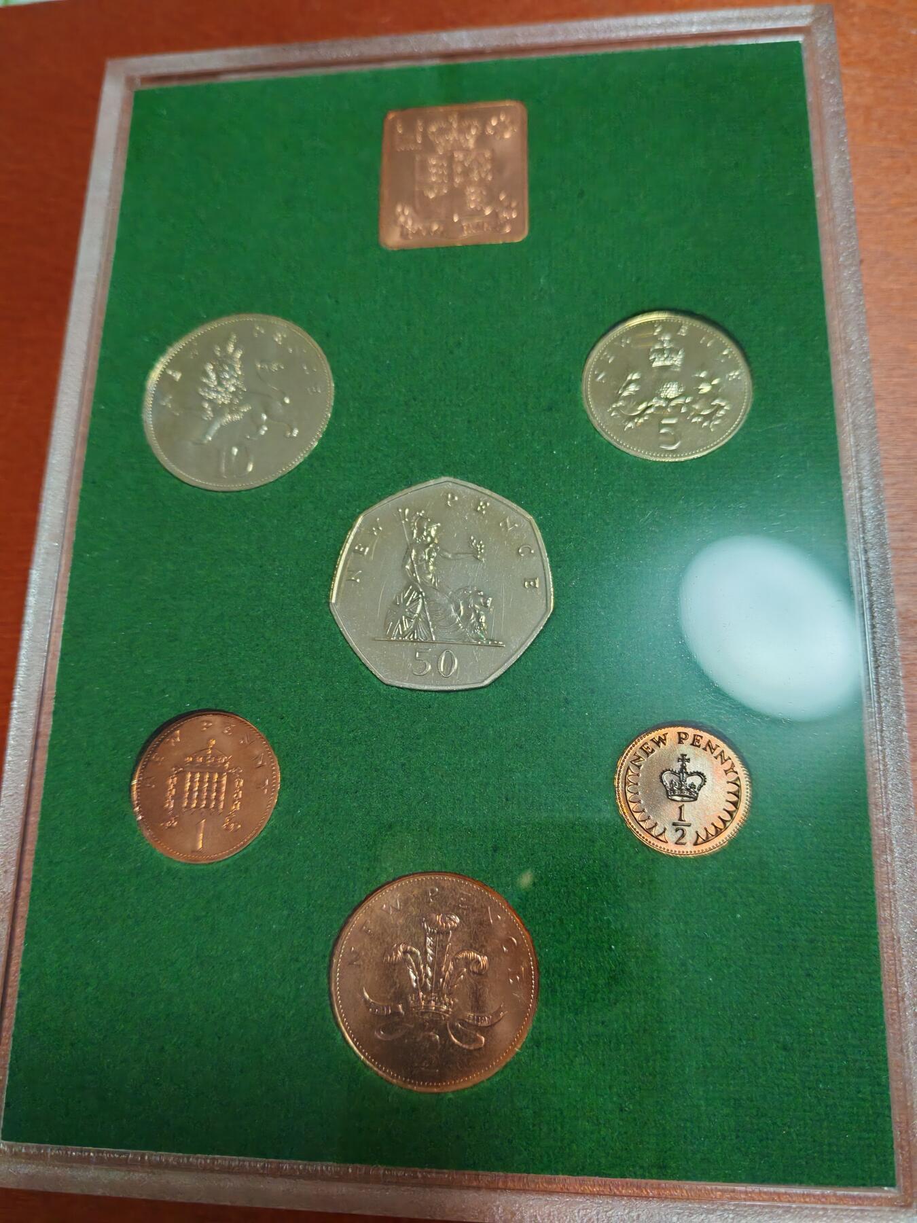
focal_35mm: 27
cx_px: 458
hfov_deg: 51.4
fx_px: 954
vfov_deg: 65.3
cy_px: 612
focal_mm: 5.52
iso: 320
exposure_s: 1/50
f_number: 1.95
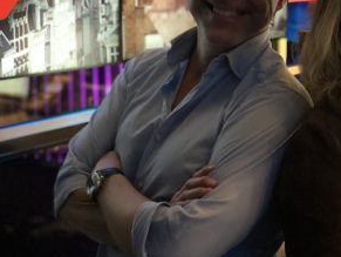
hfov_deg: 21.8
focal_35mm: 89
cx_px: 248
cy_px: 86
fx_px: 878
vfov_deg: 16.6
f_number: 2.4
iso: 200
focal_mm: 6
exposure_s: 1/8
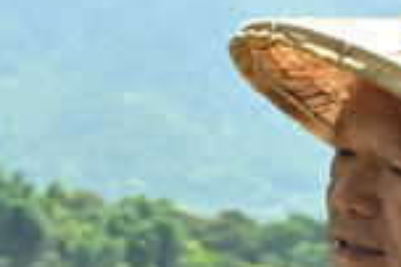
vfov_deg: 3.3
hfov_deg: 5.0
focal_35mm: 414
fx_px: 4606
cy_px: 304
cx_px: 261
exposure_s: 1/400
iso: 12800
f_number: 18
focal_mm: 105
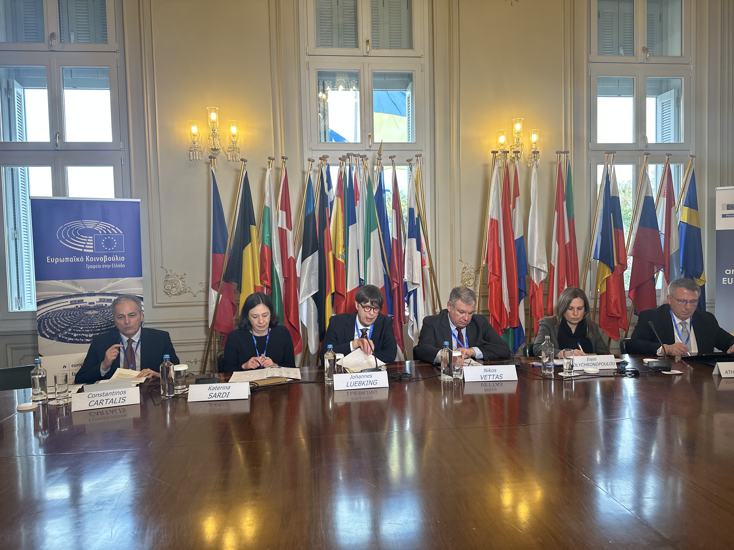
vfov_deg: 56.8
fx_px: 509
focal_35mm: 24
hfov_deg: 71.6
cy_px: 275
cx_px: 367
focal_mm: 6.86
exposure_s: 1/100
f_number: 1.78
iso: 200
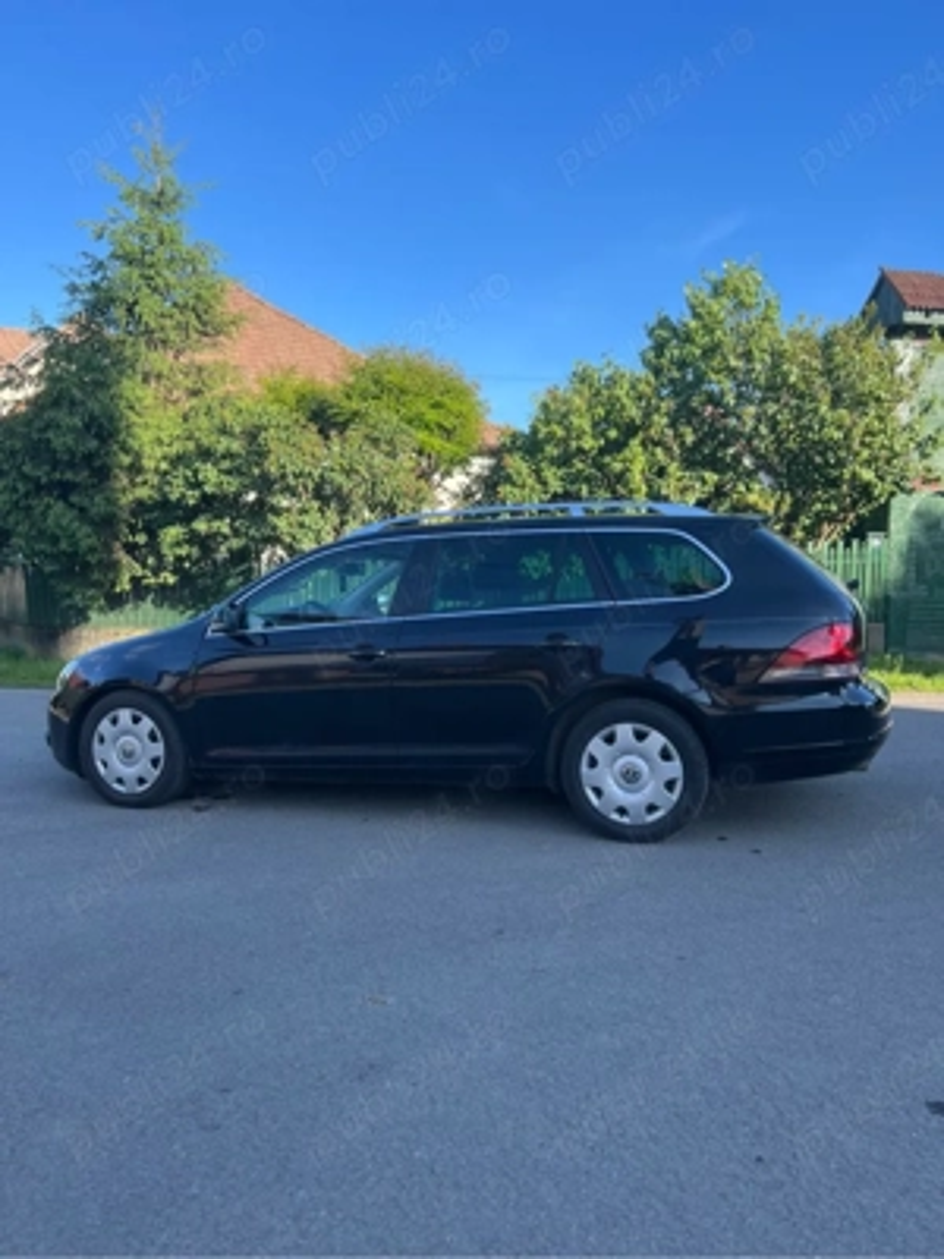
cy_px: 630
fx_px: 945
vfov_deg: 67.3
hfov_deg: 53.1
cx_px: 472
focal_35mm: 26
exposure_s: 1/1135
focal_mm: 5.7
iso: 50
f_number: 1.5
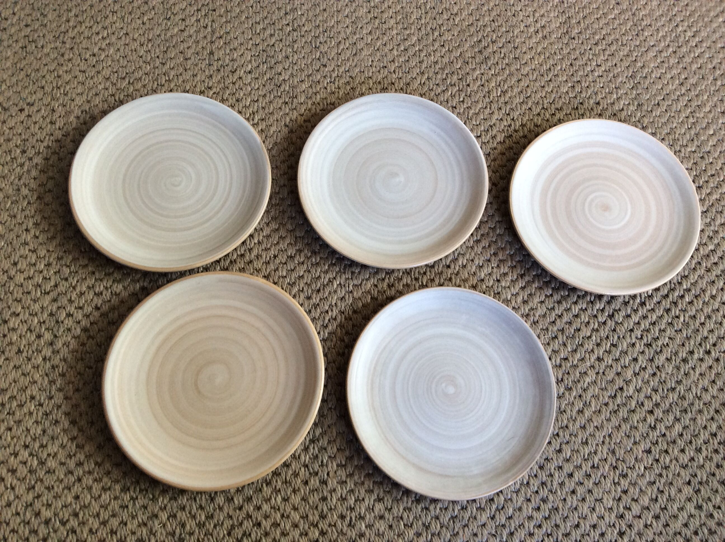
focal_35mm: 32
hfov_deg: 56.9
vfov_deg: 44.1
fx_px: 669
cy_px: 271
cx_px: 362
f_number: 2.4
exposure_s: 1/25
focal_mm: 3.3
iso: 80
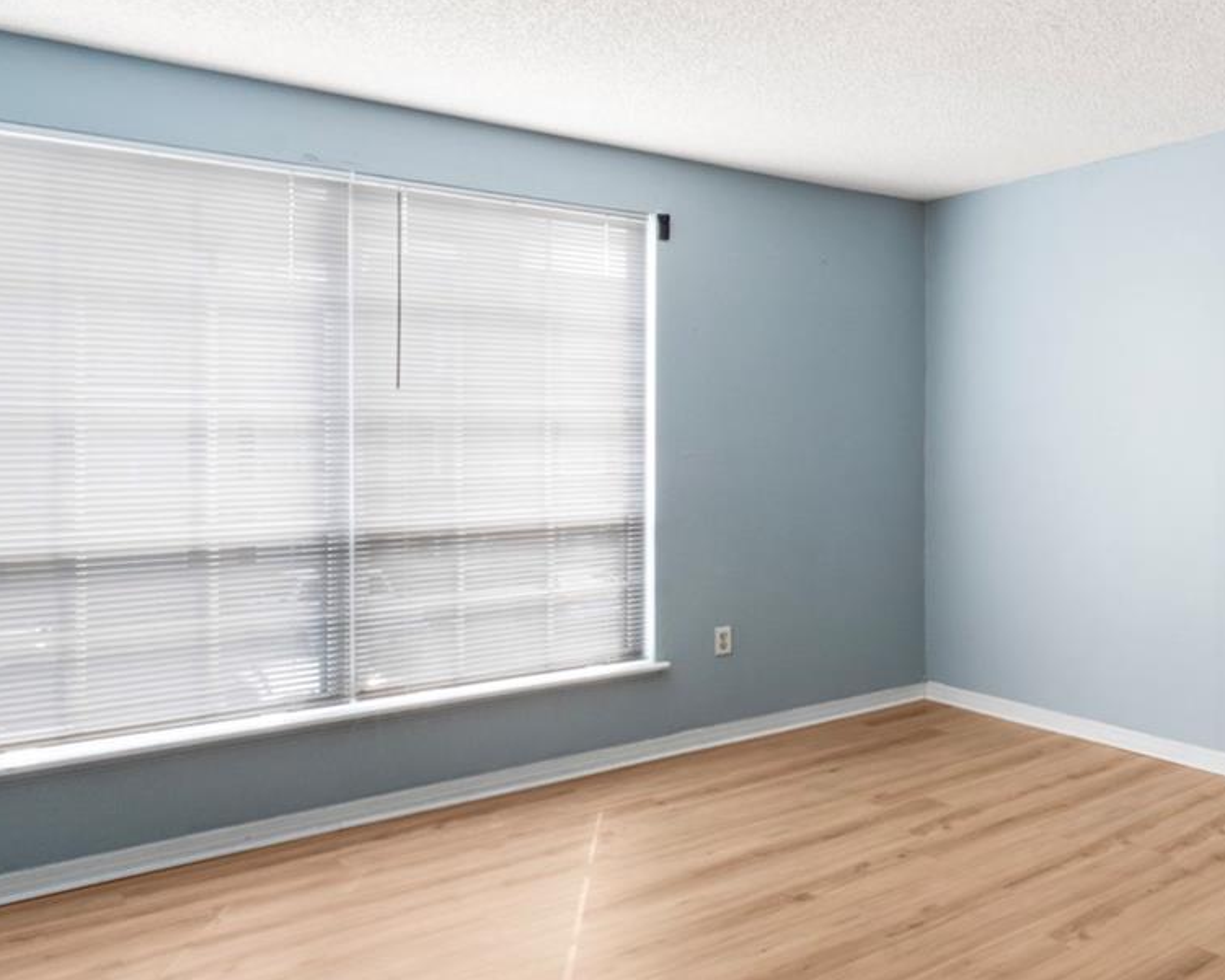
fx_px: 1088
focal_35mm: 30
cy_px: 444
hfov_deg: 50.3
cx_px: 1158
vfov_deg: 48.4
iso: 250
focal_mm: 10
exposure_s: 1/25
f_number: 20
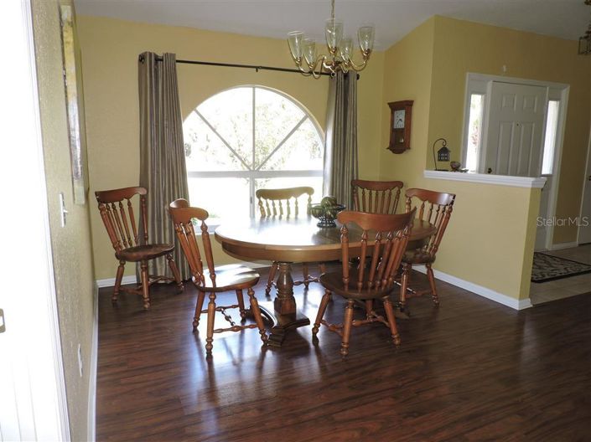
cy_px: 221
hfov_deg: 71.6
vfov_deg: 56.8
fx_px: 410
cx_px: 296
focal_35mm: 24
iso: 100
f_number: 3
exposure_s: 1/30
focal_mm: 4.3
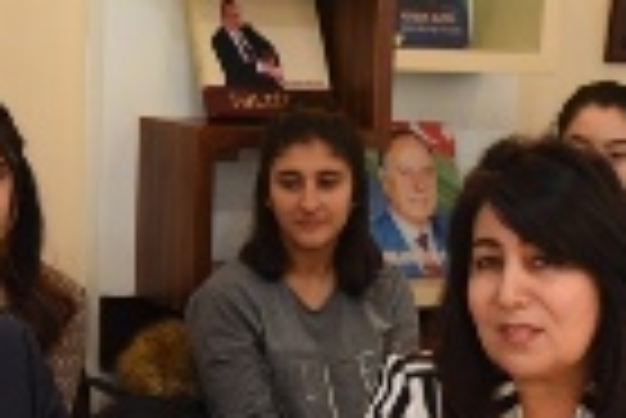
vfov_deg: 11.1
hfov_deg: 16.6
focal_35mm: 123
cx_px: 414
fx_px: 2141
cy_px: 351
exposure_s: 1/125
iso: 5000
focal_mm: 38
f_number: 5.6
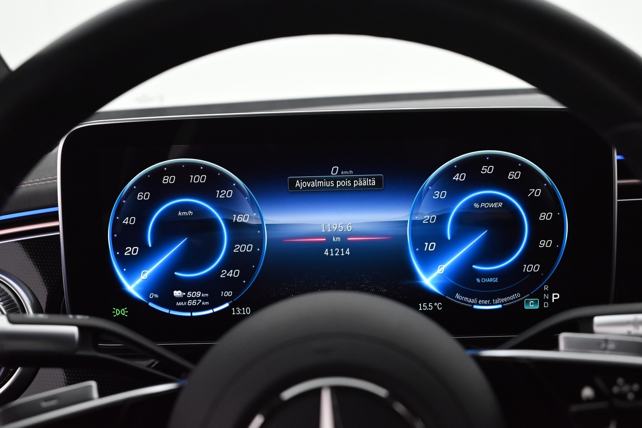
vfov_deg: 27.0
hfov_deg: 39.6
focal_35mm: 50
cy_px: 214
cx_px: 321
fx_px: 892
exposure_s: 1/60
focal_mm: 50
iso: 4000
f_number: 6.3
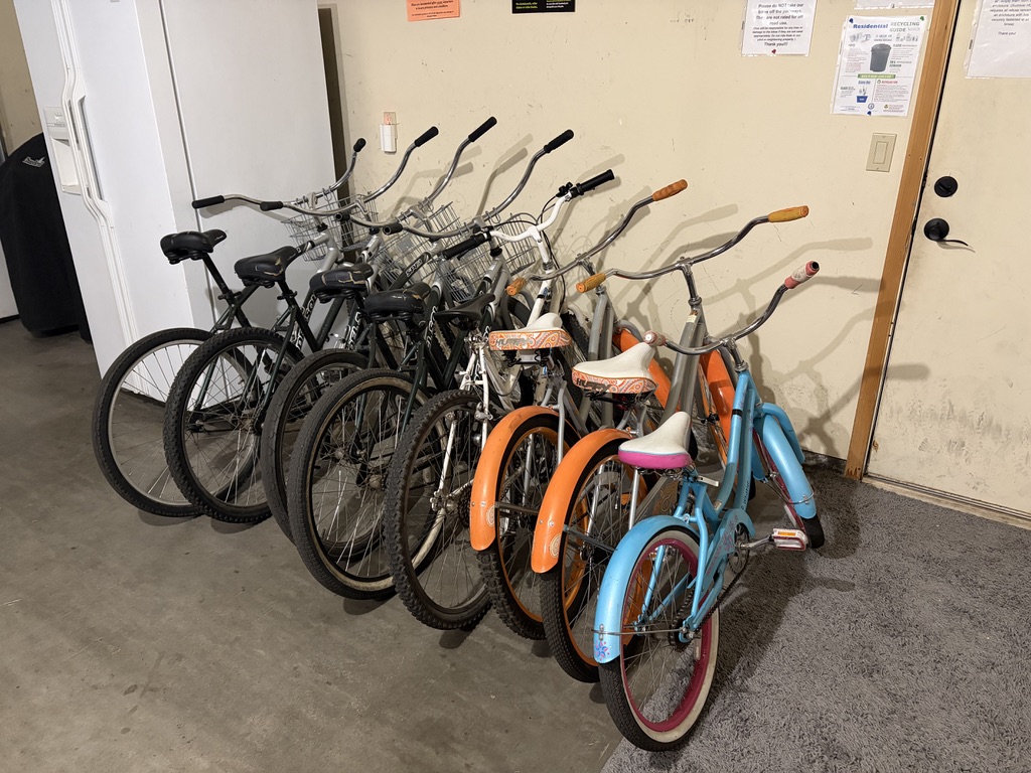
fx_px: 774
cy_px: 386
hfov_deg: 67.3
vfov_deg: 53.1
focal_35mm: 26
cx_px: 516
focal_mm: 5.96
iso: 640
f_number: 1.6
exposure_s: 1/40
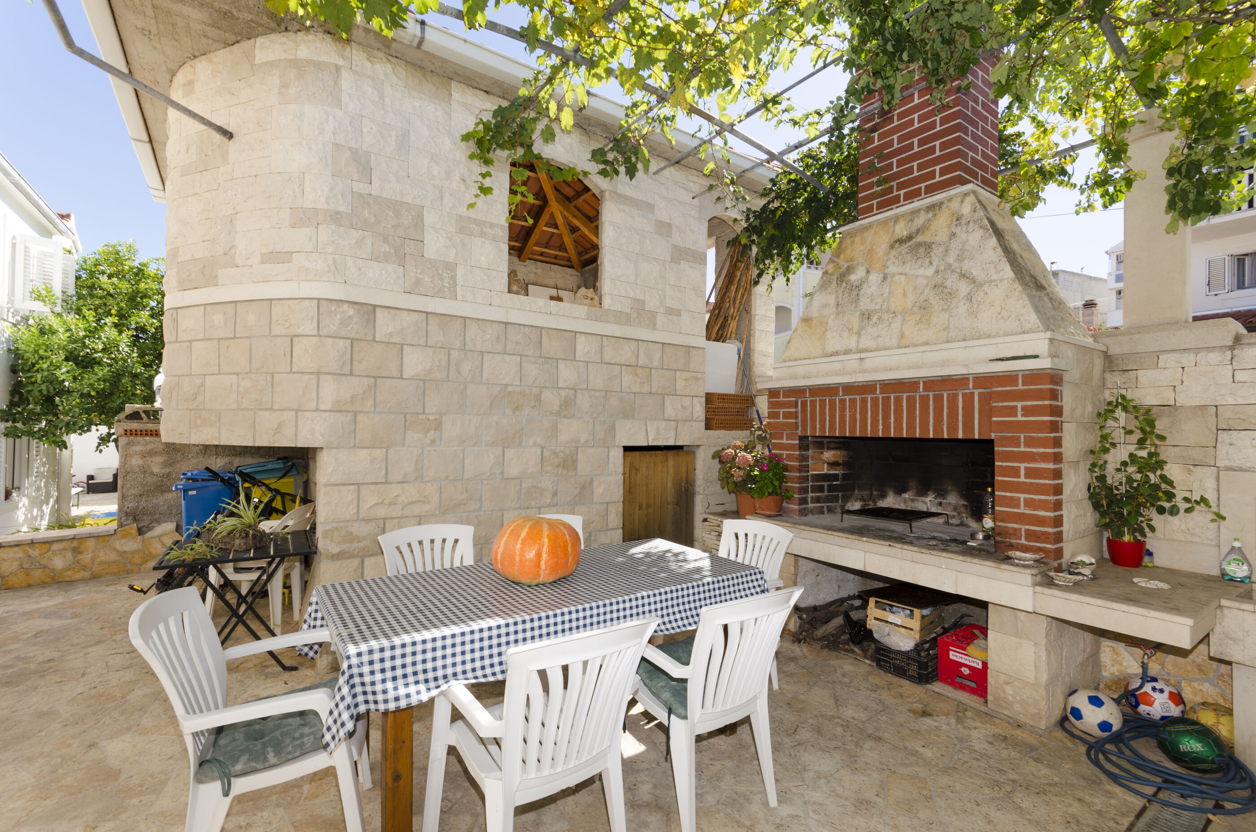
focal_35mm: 15
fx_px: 522
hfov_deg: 100.5
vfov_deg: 77.1
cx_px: 628
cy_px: 416
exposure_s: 1/200
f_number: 8
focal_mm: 10
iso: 100
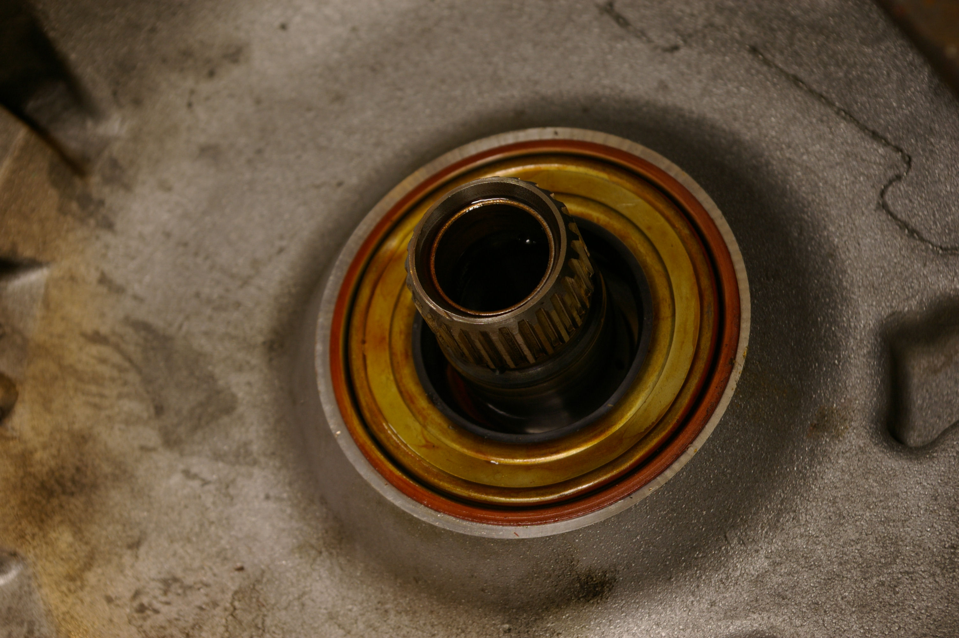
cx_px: 480
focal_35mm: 82
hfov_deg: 24.6
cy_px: 319
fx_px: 2196
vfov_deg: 16.5
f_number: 8
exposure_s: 1/1.25
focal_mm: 55
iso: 200
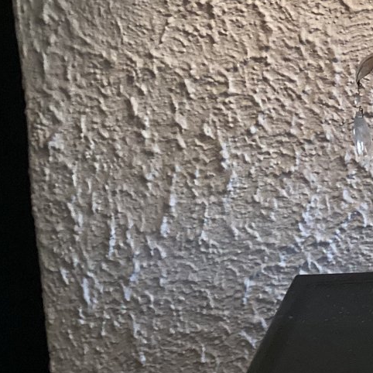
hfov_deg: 17.9
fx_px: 1048
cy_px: -1
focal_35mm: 86
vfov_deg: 19.6
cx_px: 570
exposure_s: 1/60
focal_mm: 3.3
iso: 250
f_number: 2.4
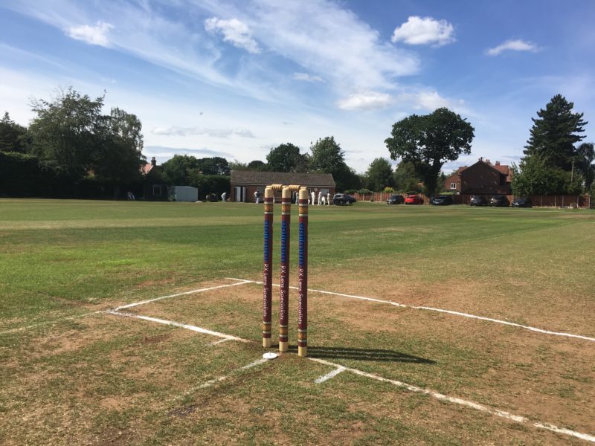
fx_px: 498
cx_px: 298
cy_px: 223
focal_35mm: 29
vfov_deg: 48.2
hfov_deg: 61.7
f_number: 2.2
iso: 25
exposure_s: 1/2198
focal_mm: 4.15
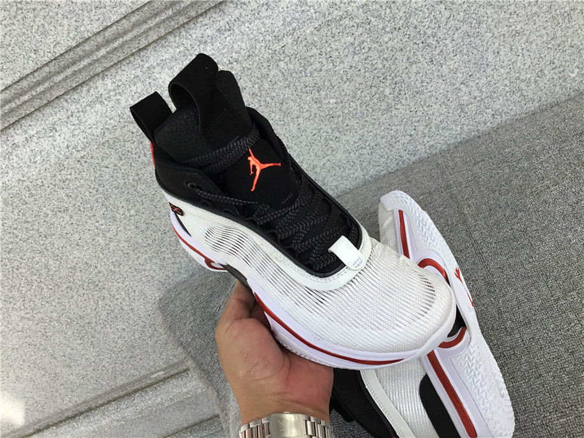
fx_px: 523
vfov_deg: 45.4
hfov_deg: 58.4
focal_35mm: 31
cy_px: 219
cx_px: 292
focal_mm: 3.3
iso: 25
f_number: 2.4
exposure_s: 1/876
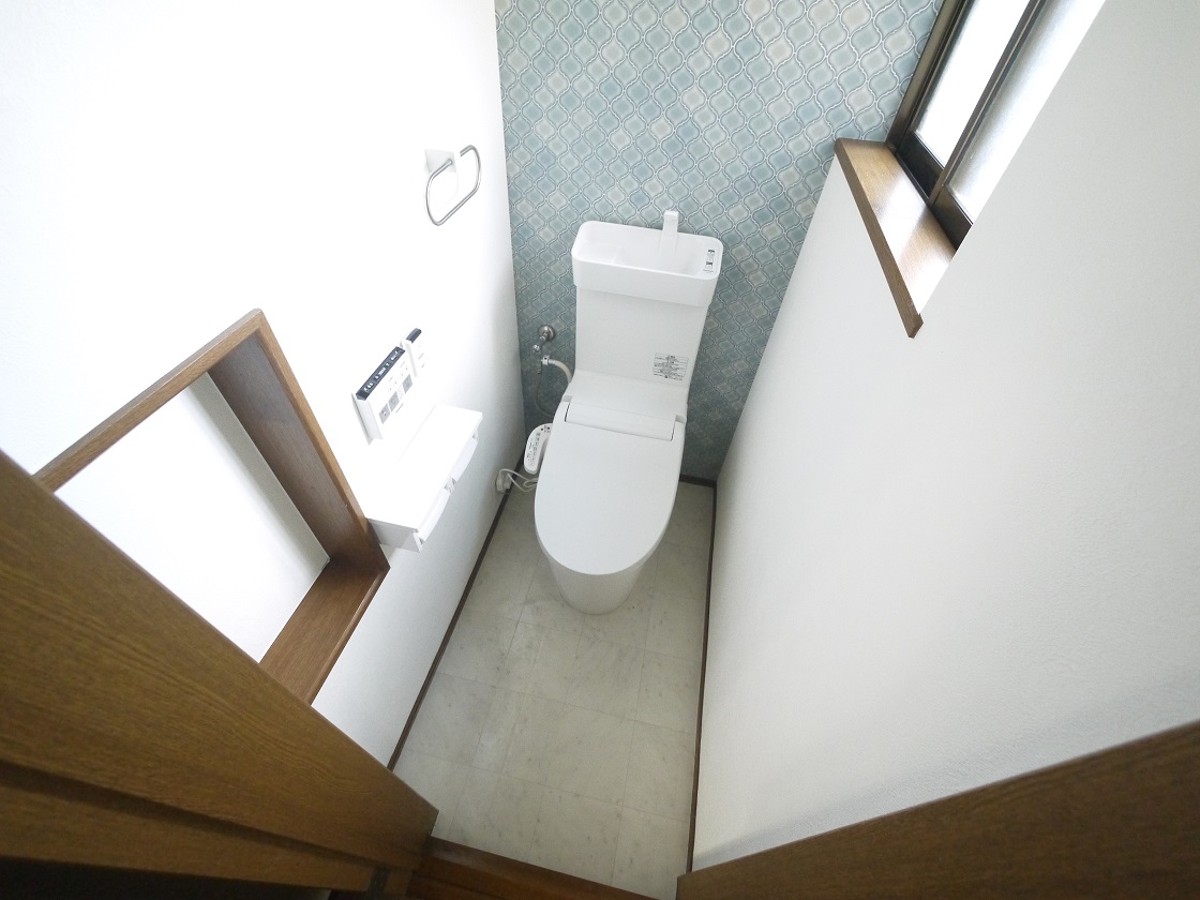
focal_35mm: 14
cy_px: 450
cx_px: 600
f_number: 4
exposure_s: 1/60
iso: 1600
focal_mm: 7
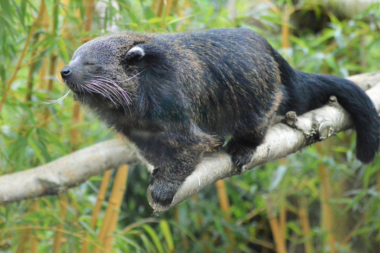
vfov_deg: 6.9
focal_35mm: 200
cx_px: 155
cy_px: 111
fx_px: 2109
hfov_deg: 10.3
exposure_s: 1/4000
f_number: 4
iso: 6400
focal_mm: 110
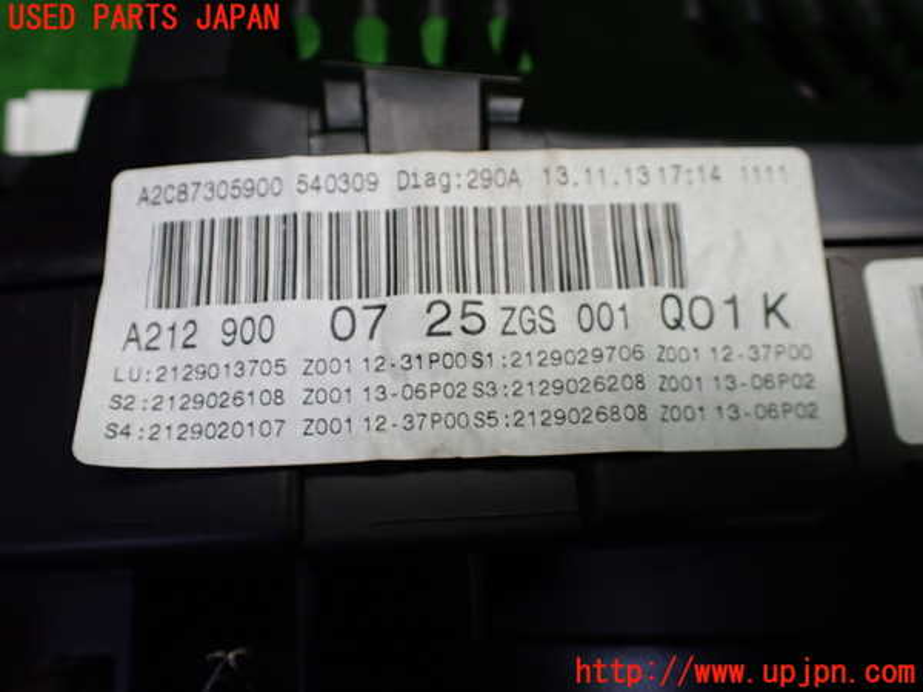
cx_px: 462
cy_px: 346
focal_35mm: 30
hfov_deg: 60.0
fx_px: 800
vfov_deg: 46.8
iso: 320
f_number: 2.3
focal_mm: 5.4
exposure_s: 1/125
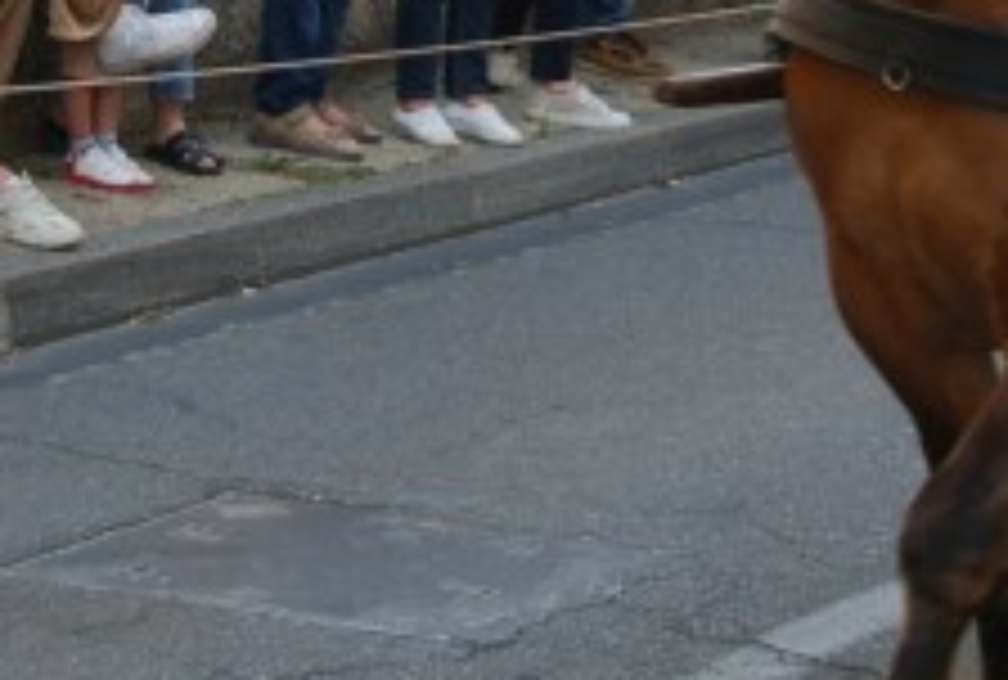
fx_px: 5197
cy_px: -122
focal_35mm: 185
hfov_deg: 11.1
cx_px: 605
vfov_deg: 7.4
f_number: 4.2
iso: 100
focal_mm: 31
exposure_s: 1/160
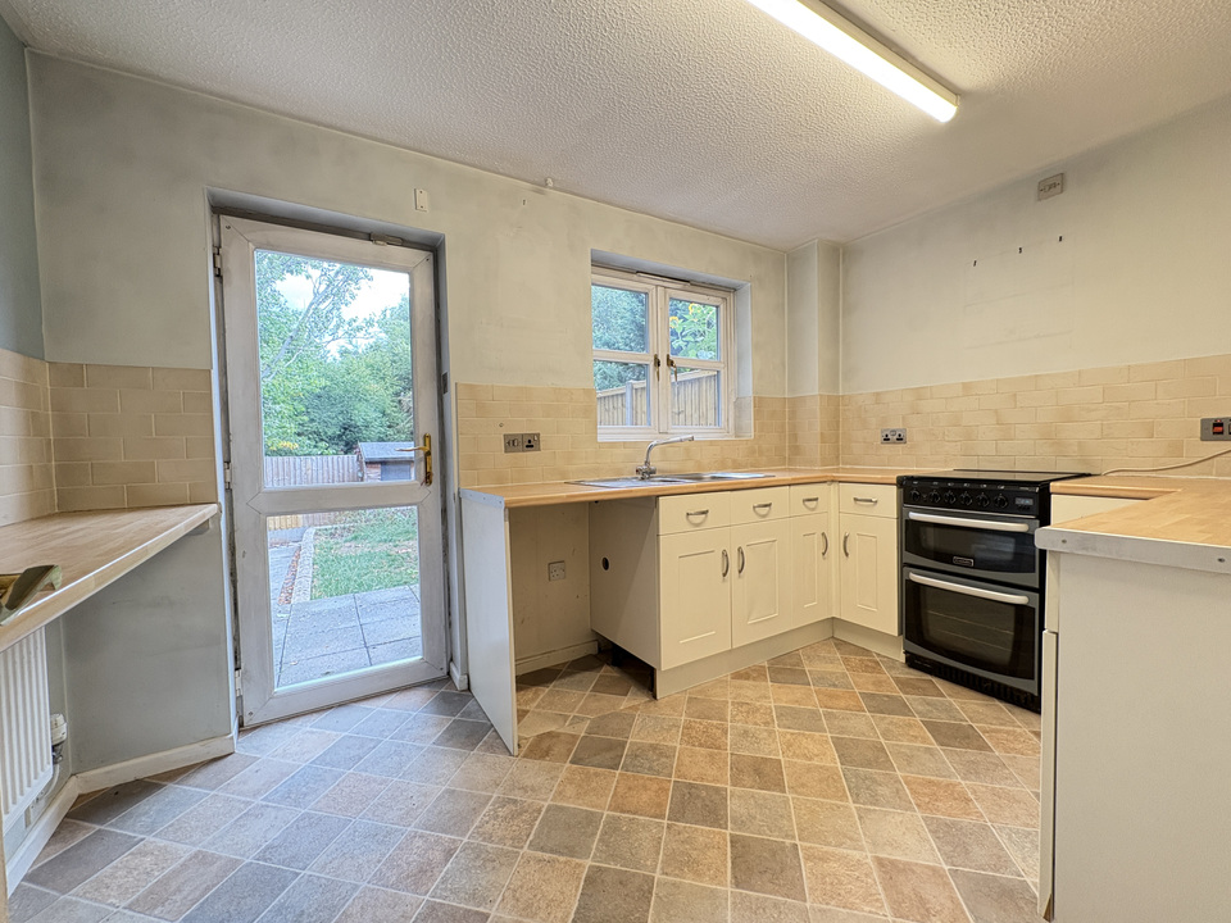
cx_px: 616
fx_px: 498
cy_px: 462
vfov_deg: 85.7
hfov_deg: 102.1
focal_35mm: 14
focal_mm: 2.22
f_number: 2.2
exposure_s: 1/50
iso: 160
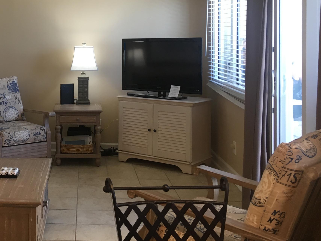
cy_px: 54
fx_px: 473
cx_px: 53
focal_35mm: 51
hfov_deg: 35.9
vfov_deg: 28.1
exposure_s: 1/30
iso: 50
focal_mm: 4.15
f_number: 2.2
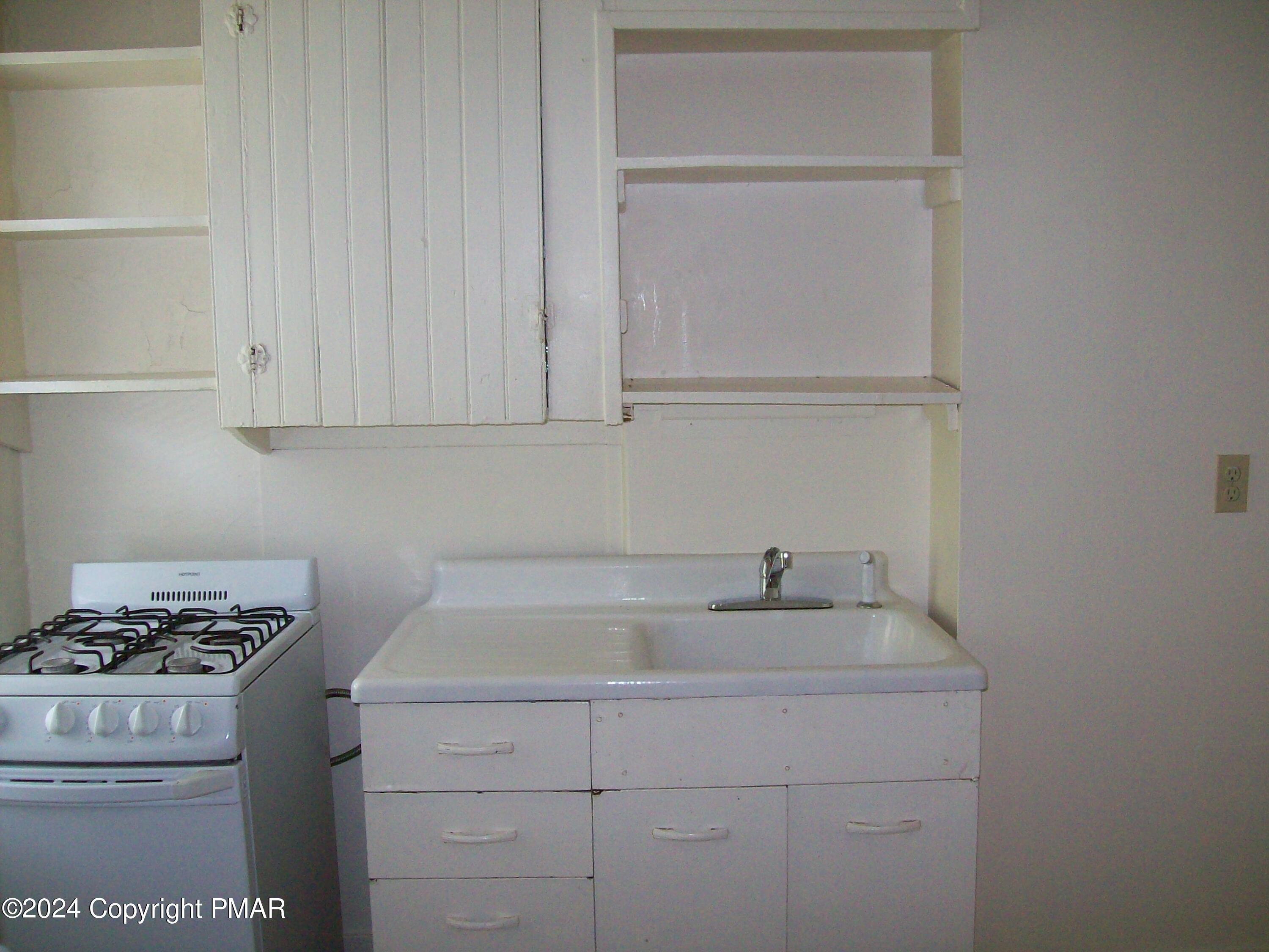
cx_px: 634
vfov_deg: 39.7
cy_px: 476
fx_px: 1320
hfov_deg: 51.4
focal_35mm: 36
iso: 200
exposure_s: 1/64
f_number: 2.7
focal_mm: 6
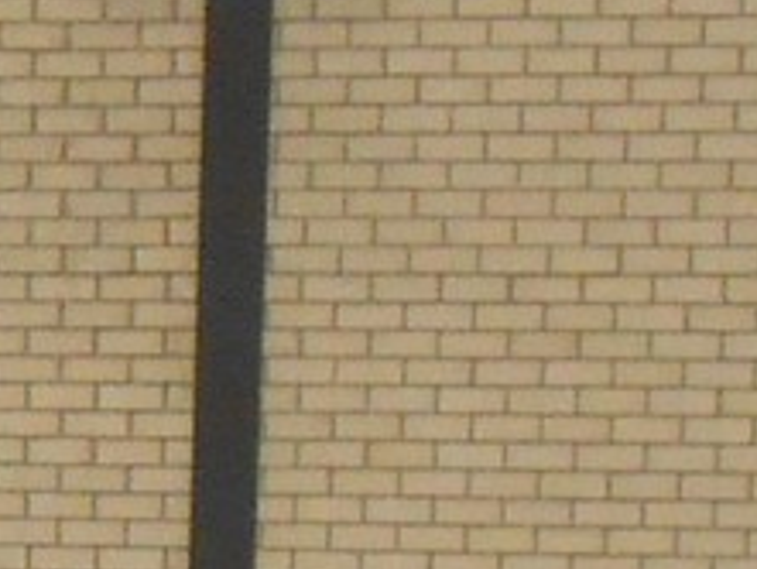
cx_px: -524
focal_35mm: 176
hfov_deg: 10.7
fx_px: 3851
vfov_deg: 7.9
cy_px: 1296
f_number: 4.2
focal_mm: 6.8
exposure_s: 1/30
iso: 320
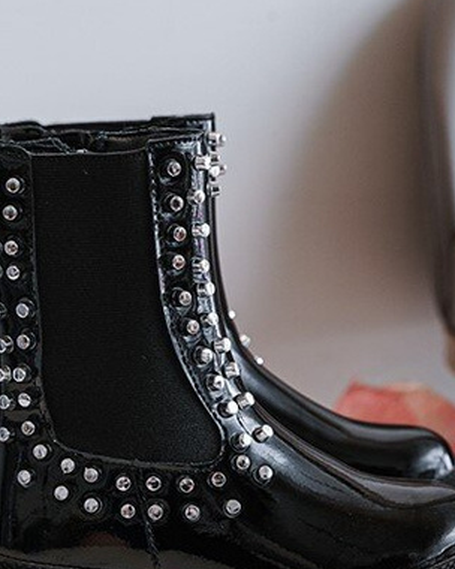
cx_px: 219
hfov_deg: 20.7
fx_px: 1246
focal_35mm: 74
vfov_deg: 25.7
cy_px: 343
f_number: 4
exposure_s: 1/100
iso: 500
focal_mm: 40
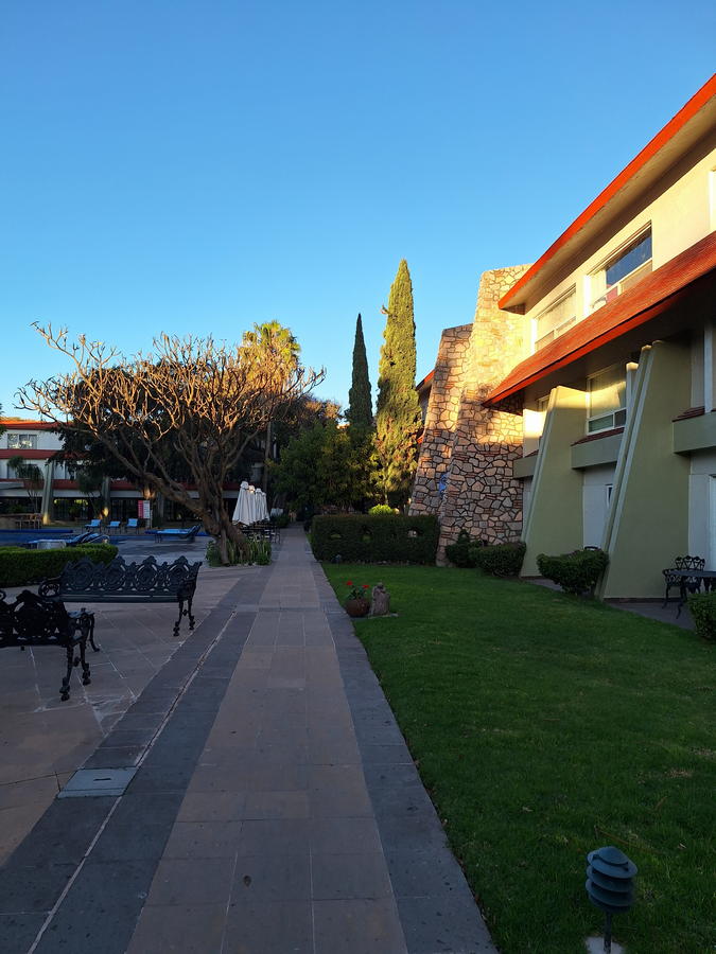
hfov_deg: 58.9
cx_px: 358
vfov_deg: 73.9
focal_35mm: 23
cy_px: 477
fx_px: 634
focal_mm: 5.54
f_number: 1.8
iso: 40
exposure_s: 1/759
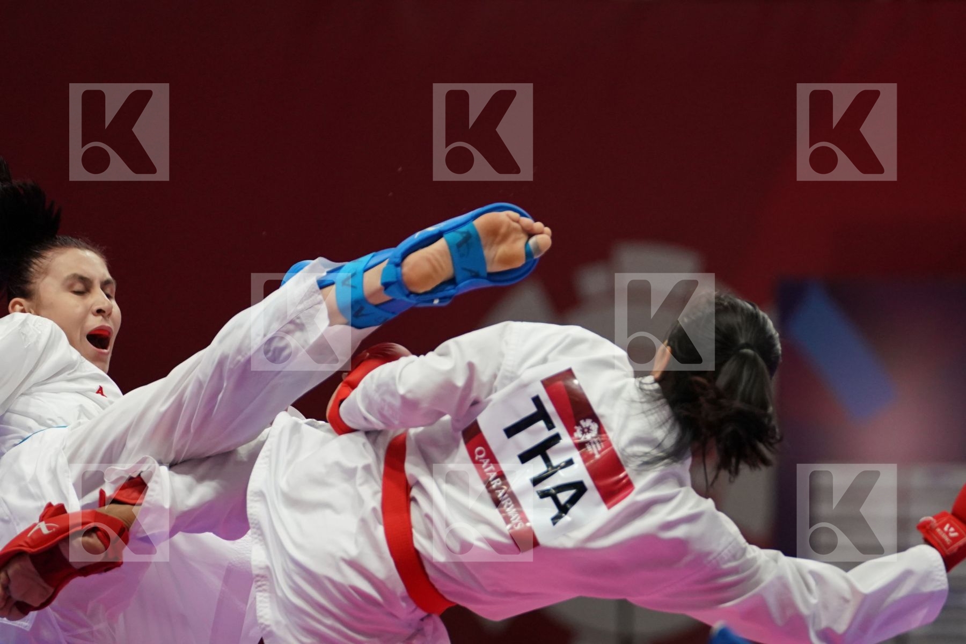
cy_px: 322
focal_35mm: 337
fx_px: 9042
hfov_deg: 6.1
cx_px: 483
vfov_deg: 4.1
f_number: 4
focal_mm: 225
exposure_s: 1/1000
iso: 3200
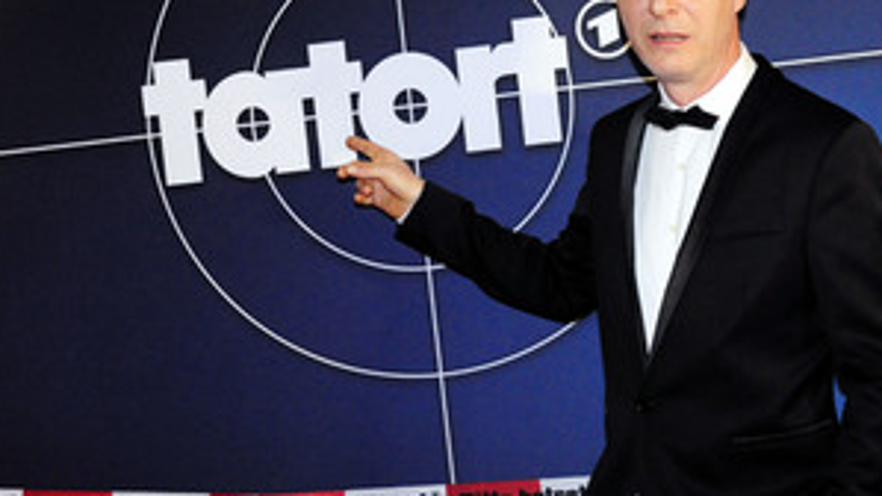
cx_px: 552
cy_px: 218
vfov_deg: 18.9
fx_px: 1491
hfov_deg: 32.8
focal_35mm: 64
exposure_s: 1/60
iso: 3200
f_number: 8
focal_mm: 27
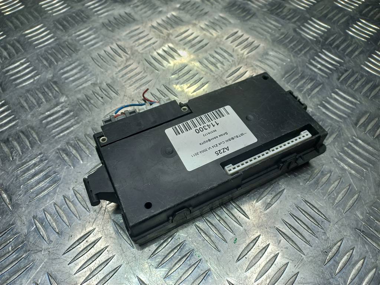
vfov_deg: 54.9
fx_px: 274
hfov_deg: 69.4
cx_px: 190
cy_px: 142
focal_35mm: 25
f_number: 1.8
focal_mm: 4.6
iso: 32
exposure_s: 1/100
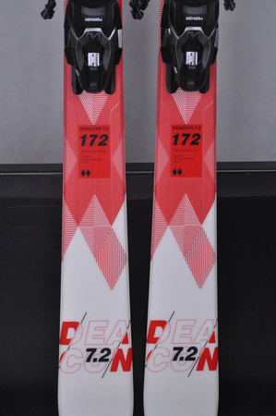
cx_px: 138
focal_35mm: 105
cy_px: 208
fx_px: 1210
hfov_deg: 13.0
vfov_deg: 19.5
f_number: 9.5
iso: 3200
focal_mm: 70
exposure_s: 1/125
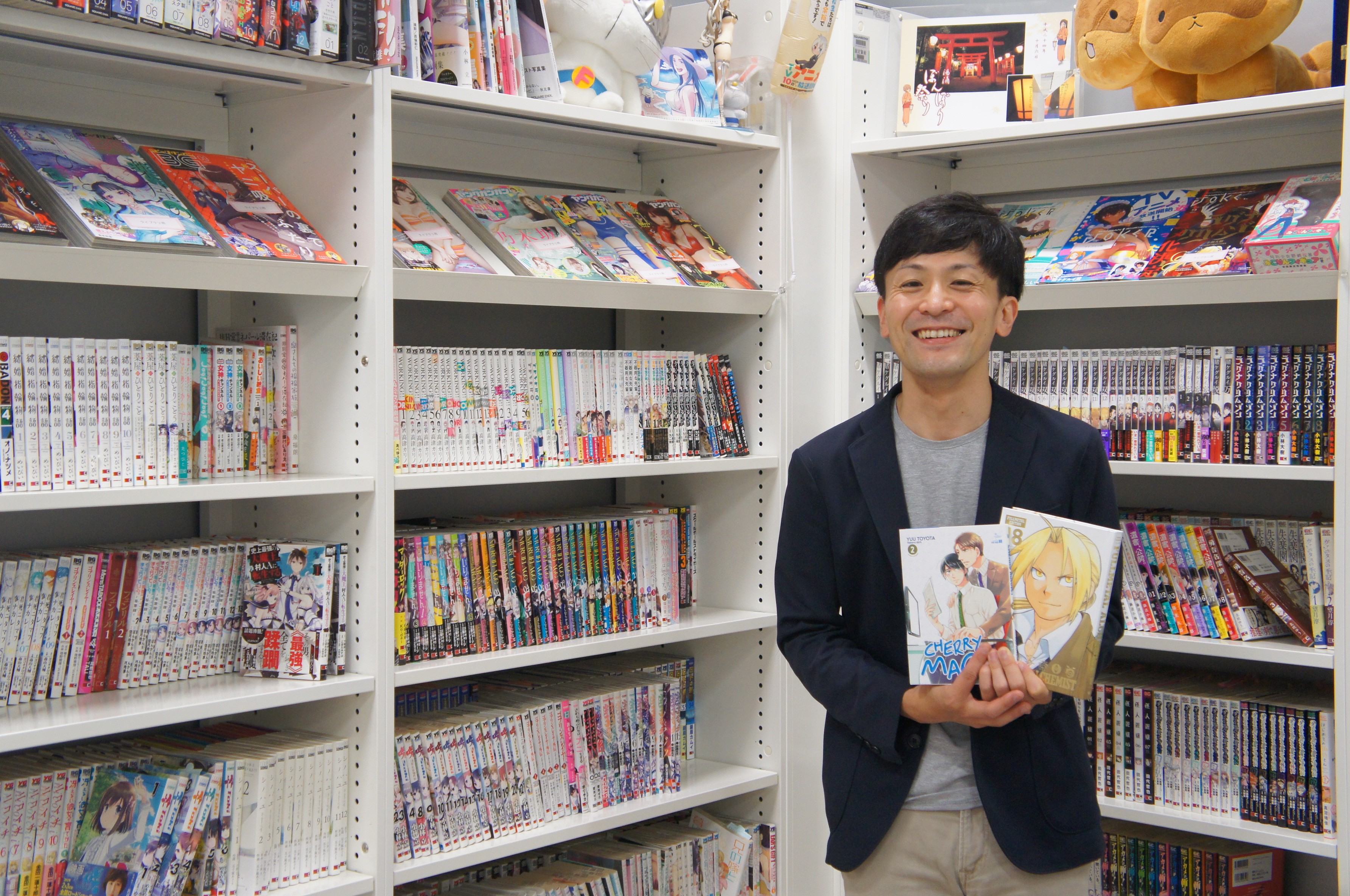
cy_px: 448
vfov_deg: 27.2
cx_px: 675
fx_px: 1854
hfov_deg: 40.0
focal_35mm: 50
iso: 1600
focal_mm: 33
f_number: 4.5
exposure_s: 1/100
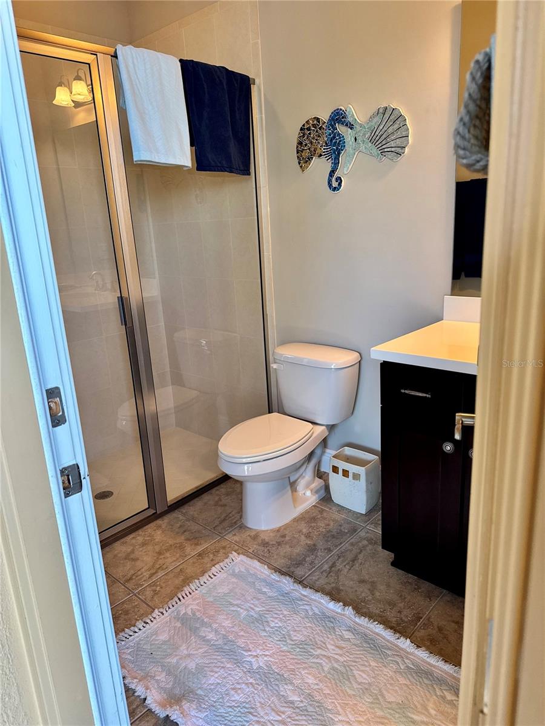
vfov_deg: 71.6
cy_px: 363
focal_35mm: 24
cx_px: 272
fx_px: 504
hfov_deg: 56.8
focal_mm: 6.76
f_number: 1.78
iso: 200
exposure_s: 1/60
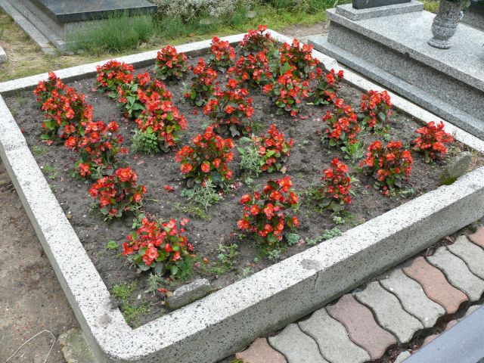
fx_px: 489
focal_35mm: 35
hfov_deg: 52.6
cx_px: 242
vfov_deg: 40.7
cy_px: 182
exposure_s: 1/125
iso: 100
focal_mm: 7.4
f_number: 3.6
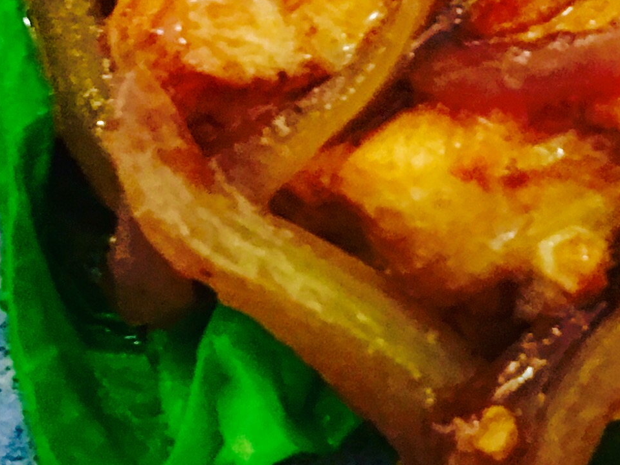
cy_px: -46
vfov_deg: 12.0
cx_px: 734
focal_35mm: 122
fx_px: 2186
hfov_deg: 15.6
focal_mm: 4.15
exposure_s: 1/4
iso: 100
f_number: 2.2
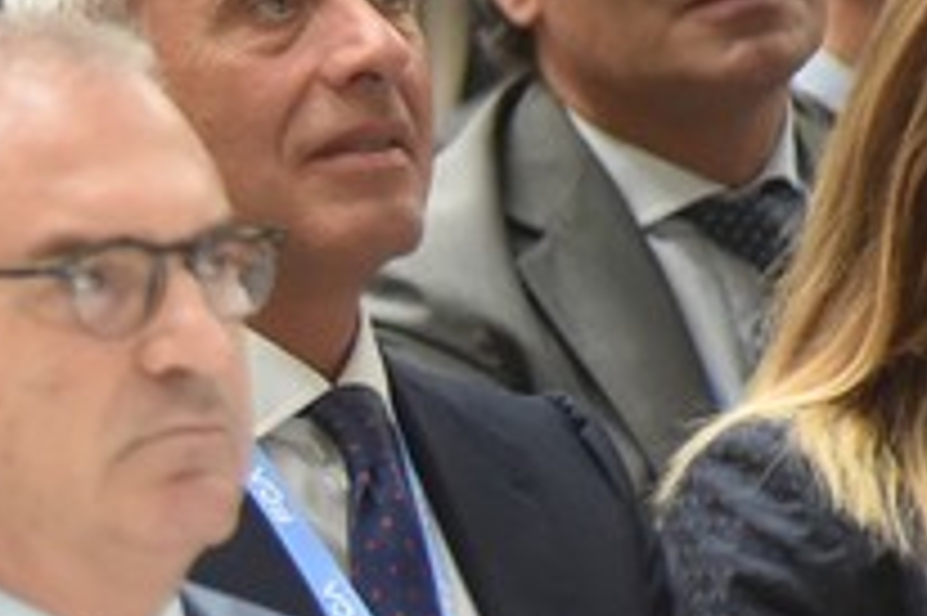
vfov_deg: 1.3
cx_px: -1069
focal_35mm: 1093
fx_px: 28122
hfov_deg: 1.9
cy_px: 787
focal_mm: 200
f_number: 5
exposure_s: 1/250
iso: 2500
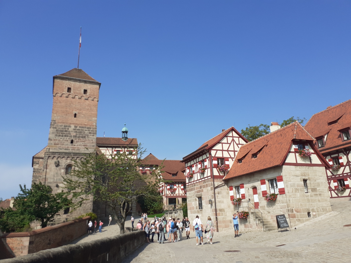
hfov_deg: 65.3
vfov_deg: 51.4
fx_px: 274
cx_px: 176
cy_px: 132
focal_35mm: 27
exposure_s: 1/1919
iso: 40
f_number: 1.9
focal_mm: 3.6
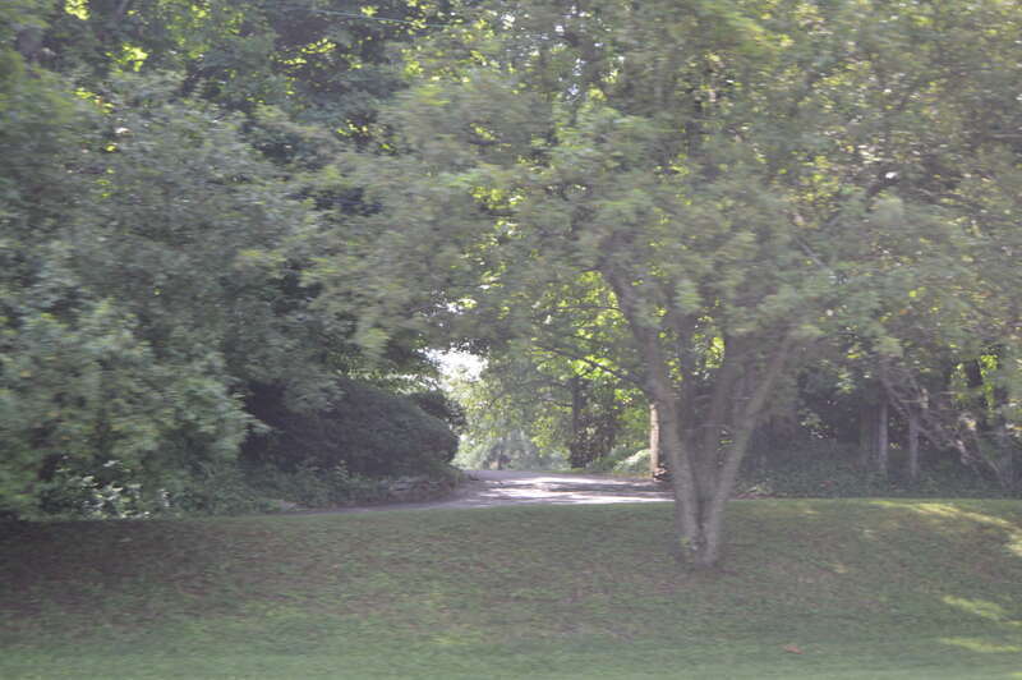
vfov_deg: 28.0
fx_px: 1362
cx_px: 511
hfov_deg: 41.1
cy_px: 340
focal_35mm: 48
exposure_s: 1/125
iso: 180
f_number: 5.6
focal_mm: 32
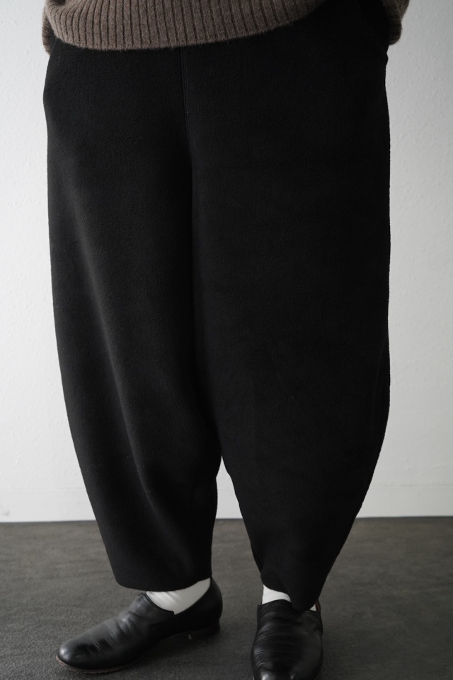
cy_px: 340
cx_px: 226
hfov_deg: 34.2
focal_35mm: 39
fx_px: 737
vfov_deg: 49.6
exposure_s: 1/60
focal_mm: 39
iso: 3200
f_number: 5.6
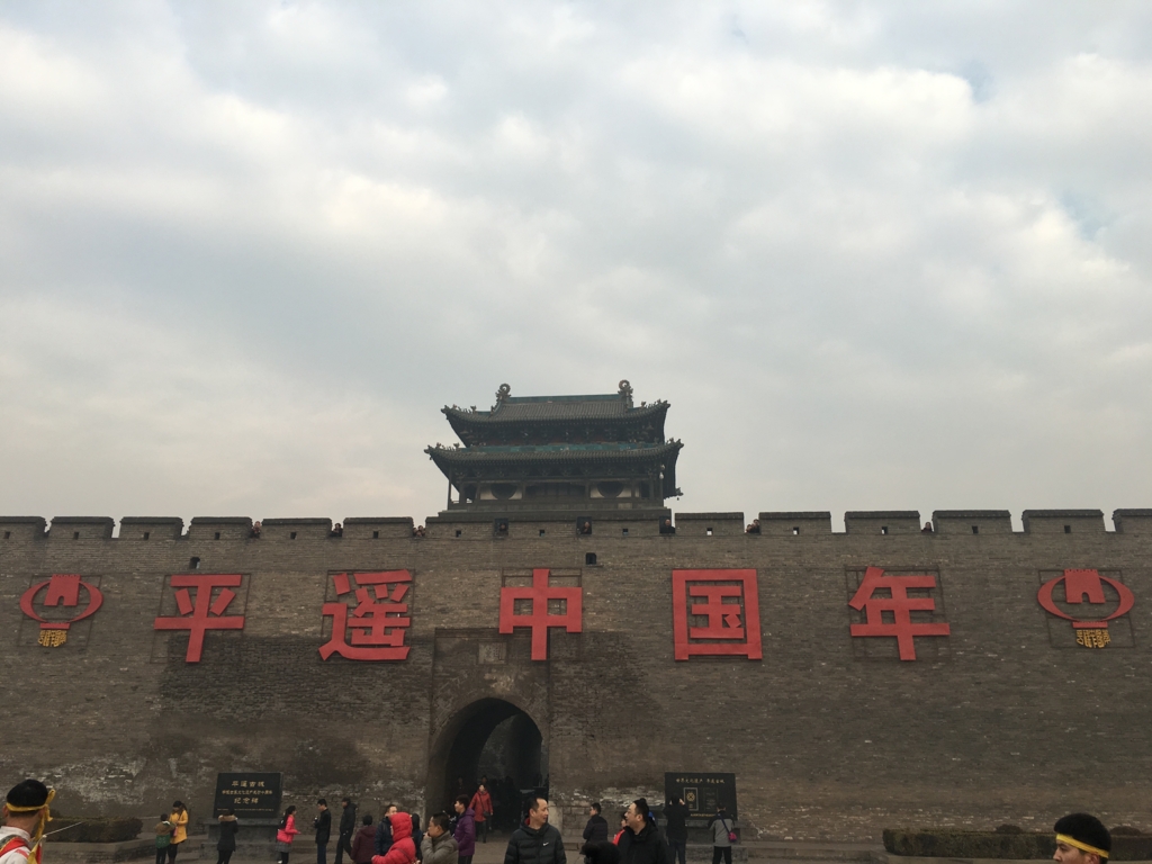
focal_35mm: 29
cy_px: 432
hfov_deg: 61.7
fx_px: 965
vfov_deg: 48.2
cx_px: 576
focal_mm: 4.15
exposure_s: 1/484
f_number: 2.2
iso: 25
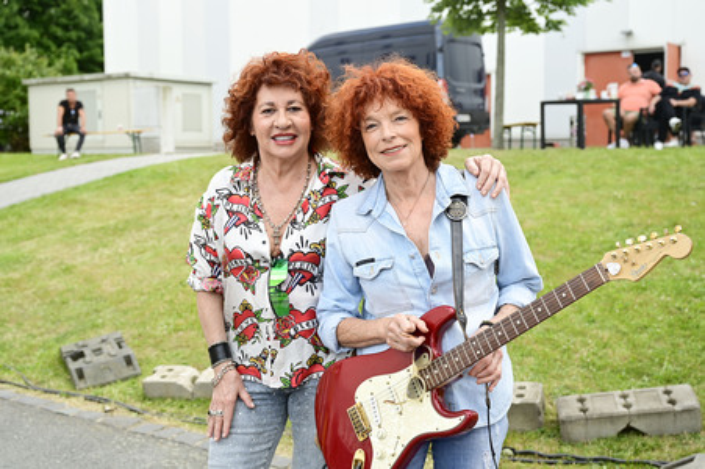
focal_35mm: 42
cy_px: 234
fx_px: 822
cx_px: 352
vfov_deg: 31.8
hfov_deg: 46.4
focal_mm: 42
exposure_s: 1/200
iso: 200
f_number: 4.5
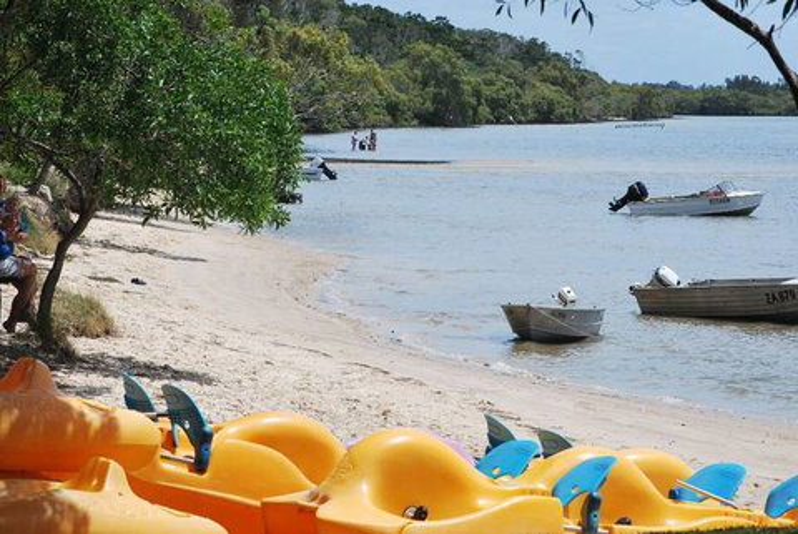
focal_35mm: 153
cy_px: 267
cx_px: 399
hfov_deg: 13.4
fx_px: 3394
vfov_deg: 9.0
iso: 400
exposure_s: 1/640
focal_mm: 102
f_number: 11
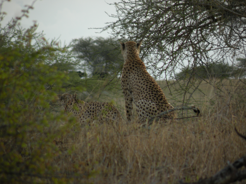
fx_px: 3454
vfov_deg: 3.1
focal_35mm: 486
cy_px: 92
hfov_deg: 4.1
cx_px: 123
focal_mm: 84.2
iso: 64
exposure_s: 1/35.3
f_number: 4.5
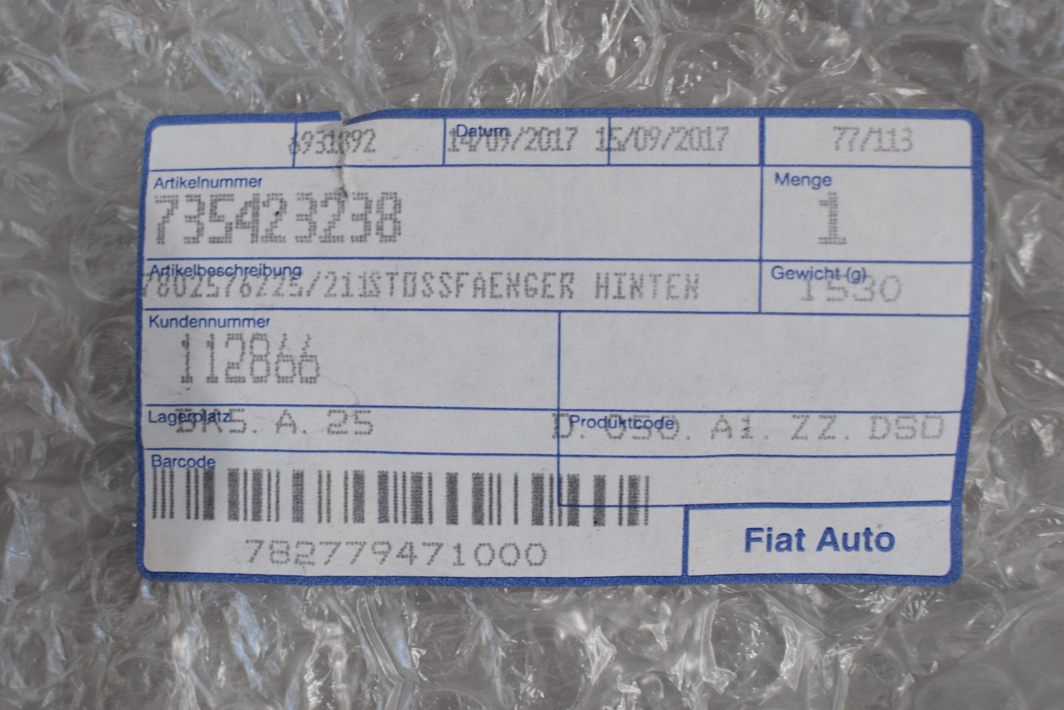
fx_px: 1374
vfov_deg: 28.9
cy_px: 355
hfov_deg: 42.3
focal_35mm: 46
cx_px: 532
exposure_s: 1/60
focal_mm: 31
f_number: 7.1
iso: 400
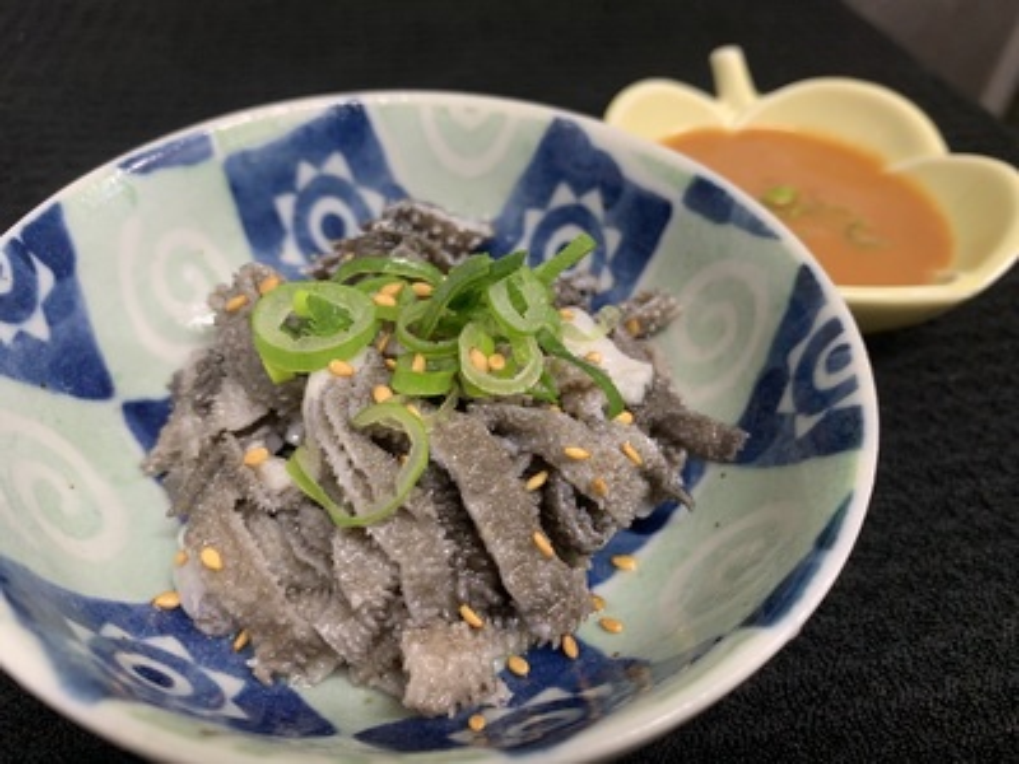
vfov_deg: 53.1
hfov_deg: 67.3
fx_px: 765
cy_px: 382
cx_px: 510
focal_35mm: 26
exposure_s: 1/60
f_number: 1.8
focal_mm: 4.25
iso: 160
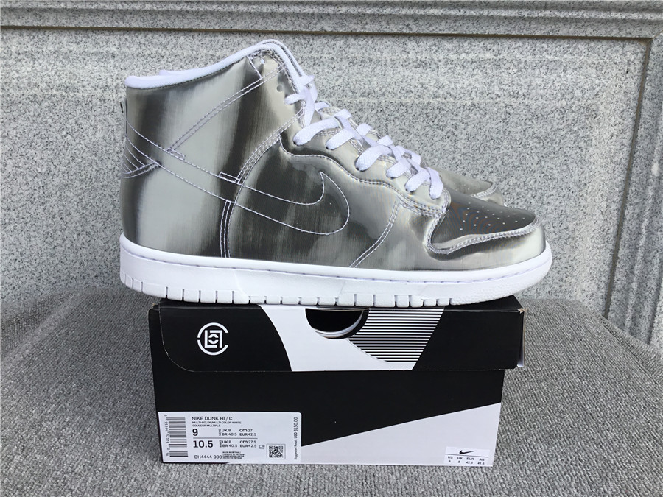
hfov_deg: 58.4
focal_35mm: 31
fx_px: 594
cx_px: 332
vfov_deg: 45.4
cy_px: 248
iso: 25
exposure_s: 1/741
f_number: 2.4
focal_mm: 3.3
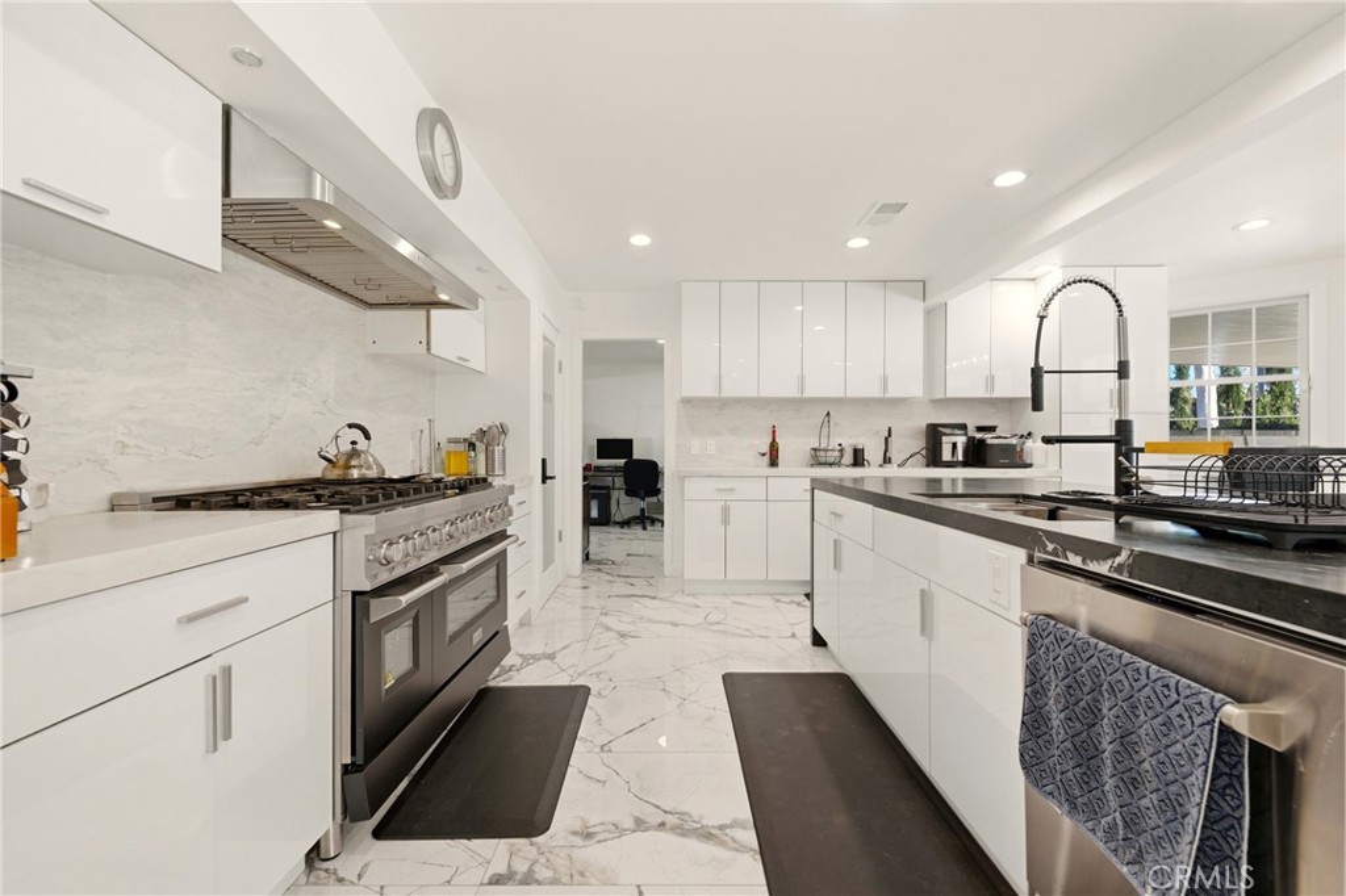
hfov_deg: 104.3
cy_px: 448
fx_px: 523
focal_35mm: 14
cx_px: 673
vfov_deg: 81.2
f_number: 6.3
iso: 320
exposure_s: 1/640
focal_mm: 14
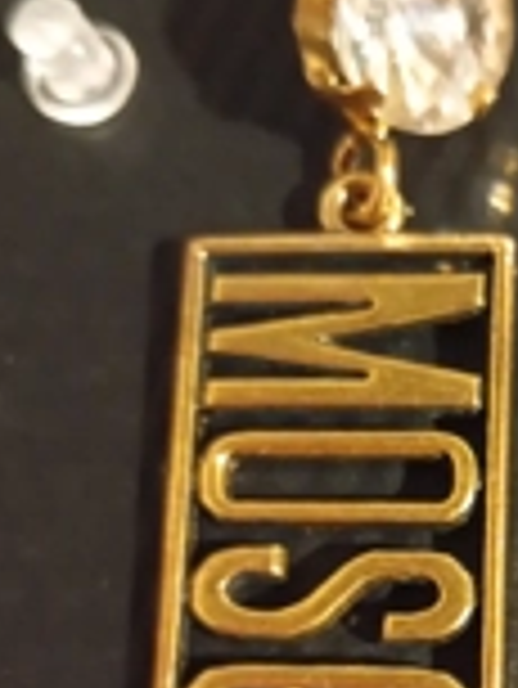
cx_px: 568
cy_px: 549
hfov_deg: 19.4
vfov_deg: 26.2
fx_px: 1454
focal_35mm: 73
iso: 3131
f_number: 1.8
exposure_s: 1/20
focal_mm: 4.22
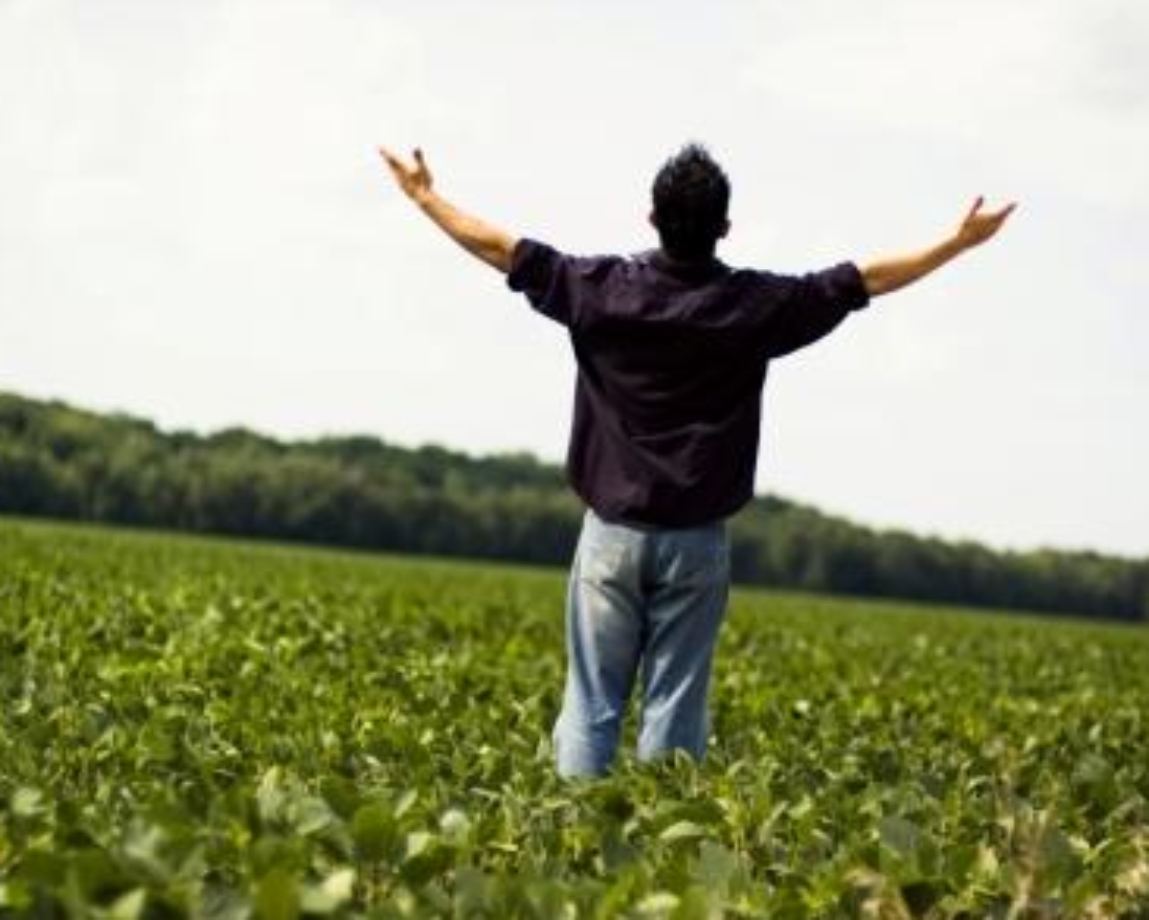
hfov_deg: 22.2
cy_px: 462
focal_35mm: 86
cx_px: 606
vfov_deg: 17.9
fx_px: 2925
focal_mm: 50
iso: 200
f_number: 1.6
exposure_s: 1/6400
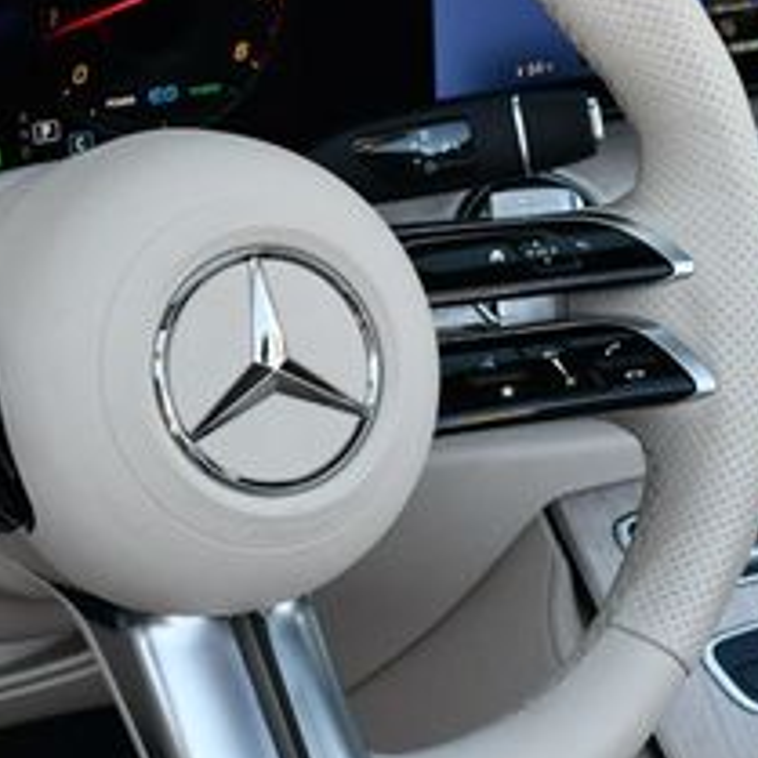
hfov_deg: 12.0
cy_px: 330
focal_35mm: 146
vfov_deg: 12.0
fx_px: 3617
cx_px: 403
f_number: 5
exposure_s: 1/250
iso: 400
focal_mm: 28
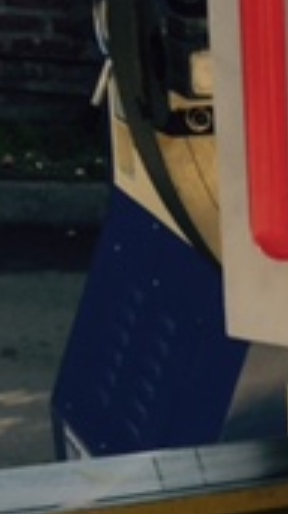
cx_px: 639
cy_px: 703
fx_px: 1604
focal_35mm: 118
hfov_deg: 9.4
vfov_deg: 16.9
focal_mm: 4.15
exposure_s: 1/638
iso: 32
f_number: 2.2
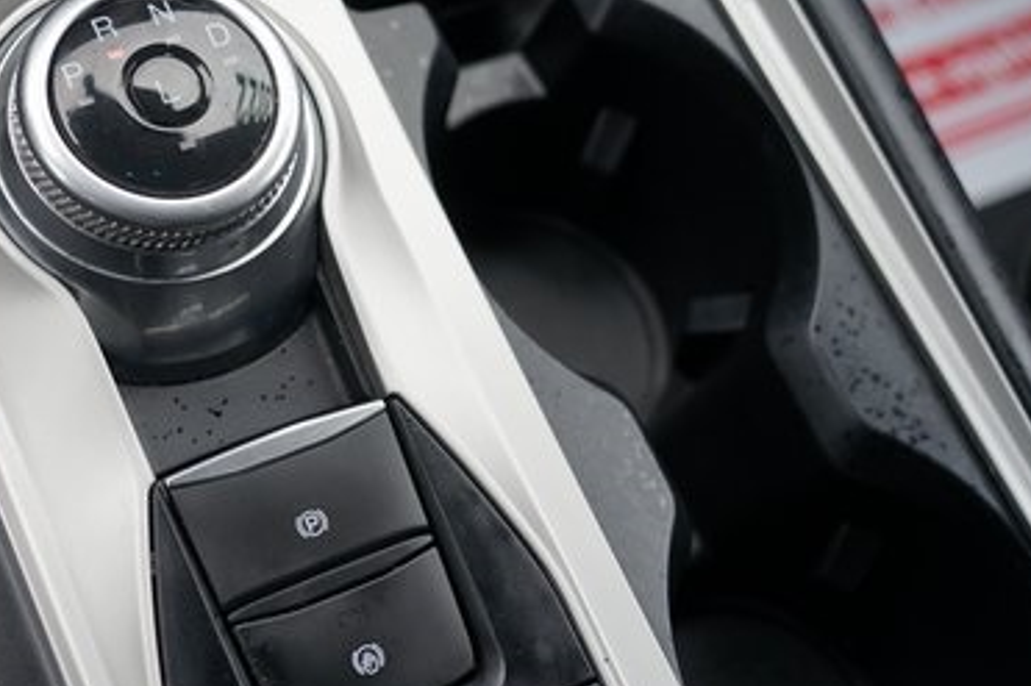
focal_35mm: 57
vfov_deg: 23.7
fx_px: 1632
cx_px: 272
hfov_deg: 34.4
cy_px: 251
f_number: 4
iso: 200
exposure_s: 1/60
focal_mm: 33
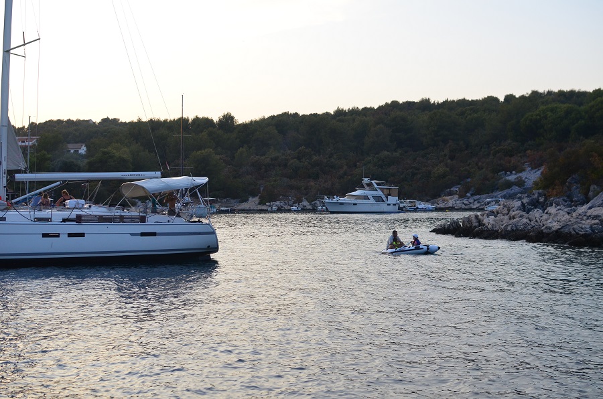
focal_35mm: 52
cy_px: 200
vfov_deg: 25.6
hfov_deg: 37.9
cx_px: 302
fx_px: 878
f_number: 4
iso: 640
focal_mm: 35
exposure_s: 1/1000
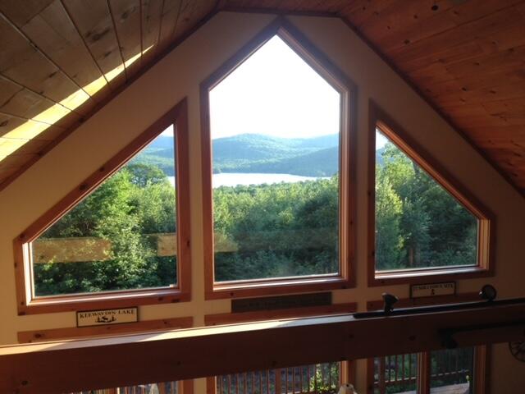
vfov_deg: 40.7
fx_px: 531
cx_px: 262
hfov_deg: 52.6
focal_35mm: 35
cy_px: 197
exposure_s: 1/120
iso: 64
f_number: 2.4
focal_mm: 4.28
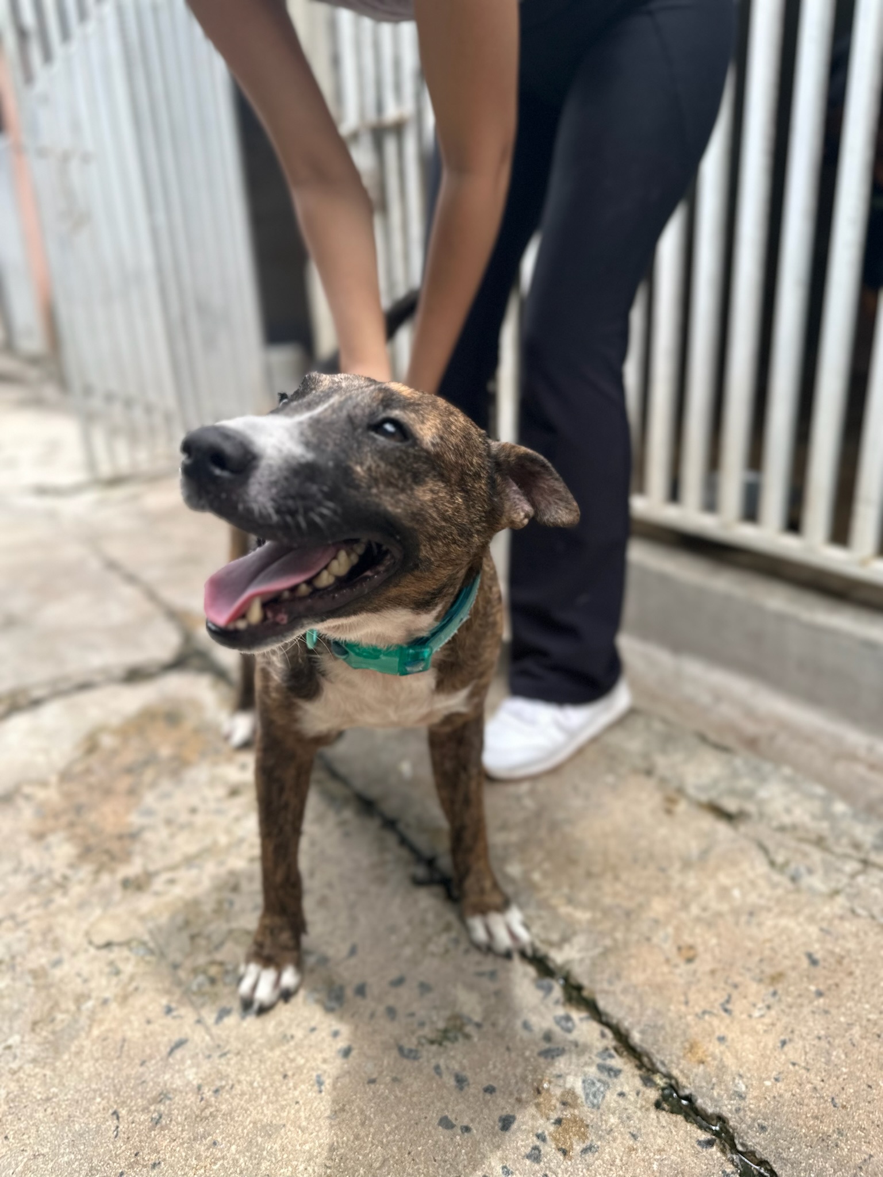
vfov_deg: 71.6
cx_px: 442
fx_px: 816
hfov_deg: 56.8
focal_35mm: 24
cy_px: 588
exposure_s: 1/694
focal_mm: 6.86
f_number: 1.78
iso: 80
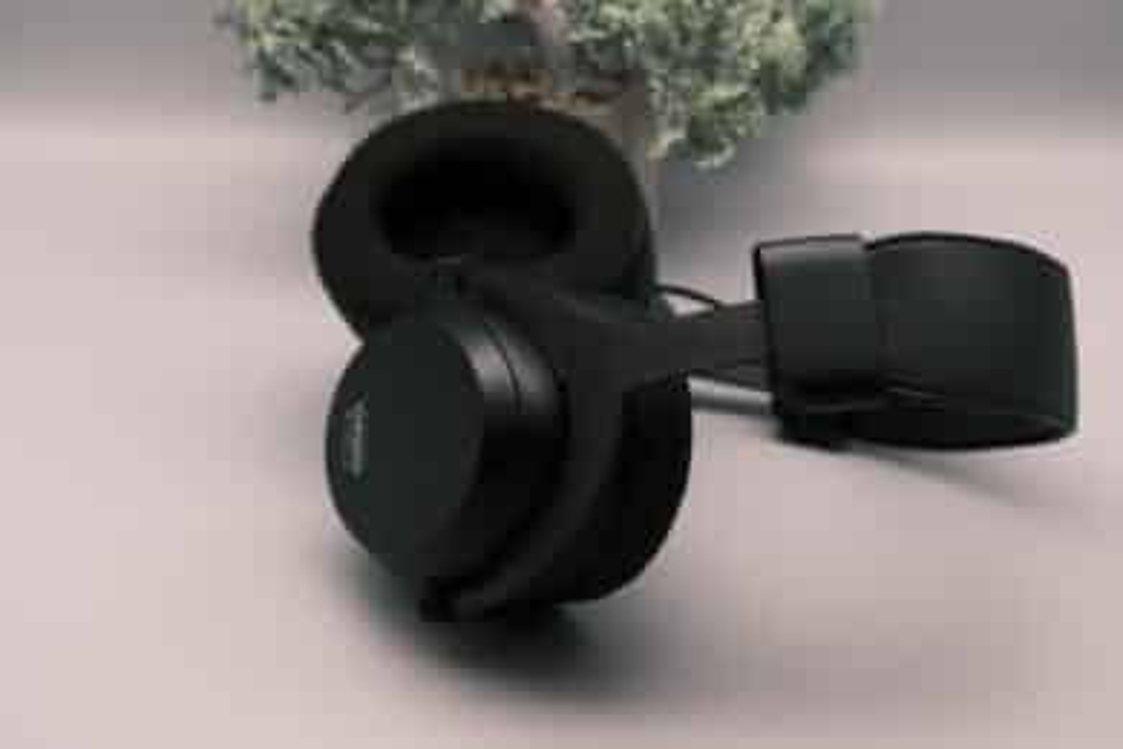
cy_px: 374
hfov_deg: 41.9
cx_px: 562
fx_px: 1466
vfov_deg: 28.6
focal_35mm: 47
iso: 250
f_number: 5
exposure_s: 1/105
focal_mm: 31.4
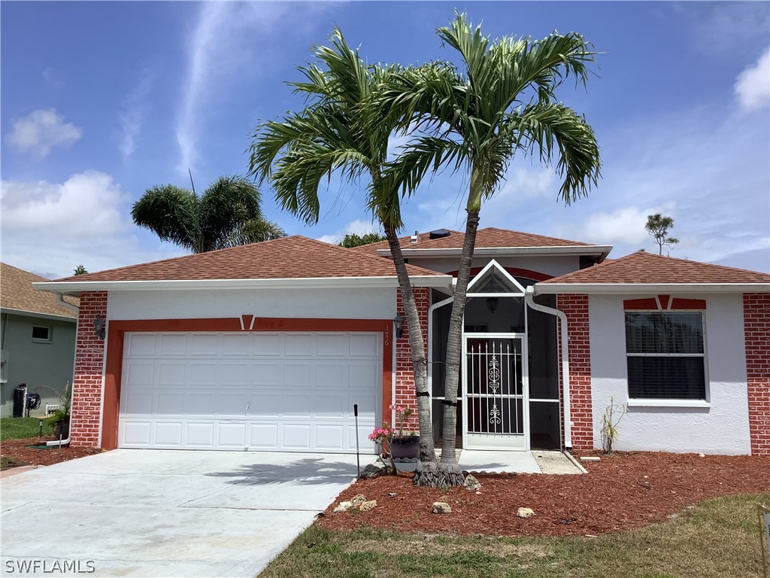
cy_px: 289
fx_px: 690
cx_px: 385
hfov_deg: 58.4
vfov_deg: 45.4
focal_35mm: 31
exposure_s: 1/1942
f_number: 2.4
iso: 25
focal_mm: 3.3
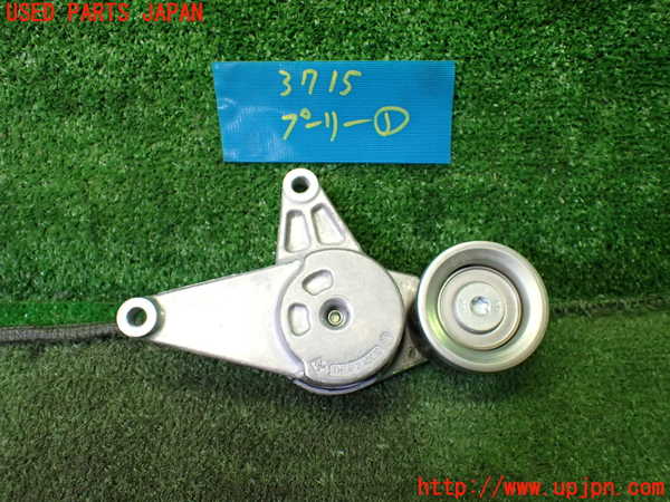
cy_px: 251
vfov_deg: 46.8
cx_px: 335
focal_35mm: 30
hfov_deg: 60.0
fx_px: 581
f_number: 2.3
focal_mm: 5.4
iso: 400
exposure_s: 1/125
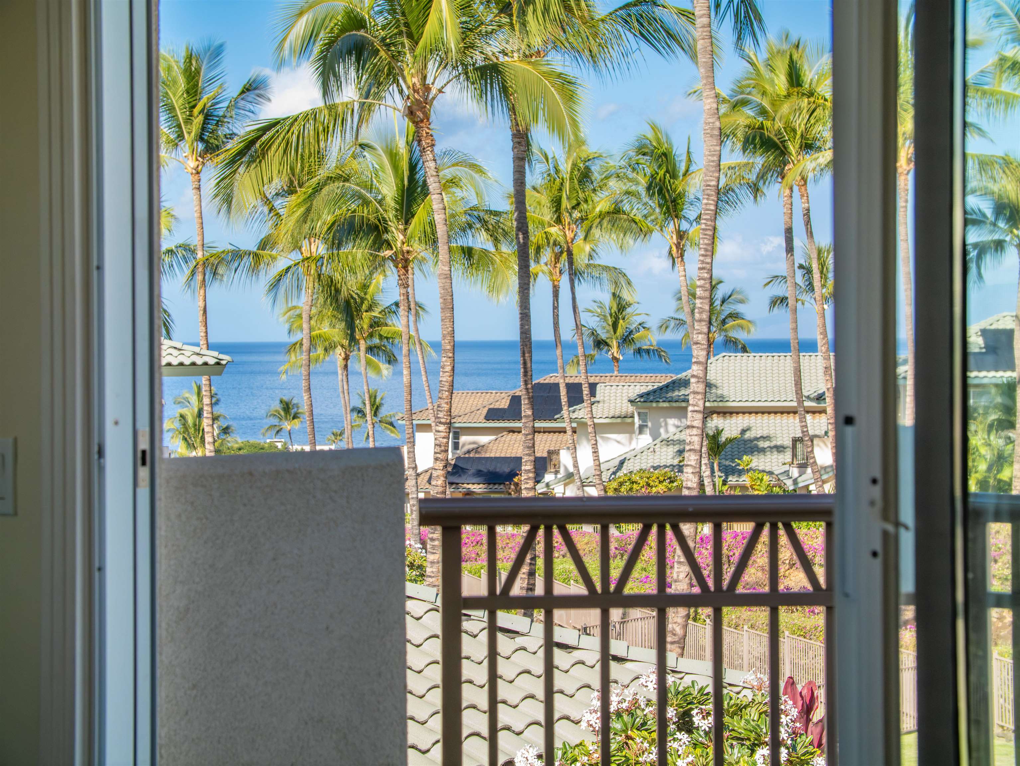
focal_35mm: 84
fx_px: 2476
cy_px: 383
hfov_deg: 23.3
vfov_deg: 17.6
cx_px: 510
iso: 400
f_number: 5.6
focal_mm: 42
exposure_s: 1/250
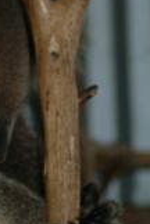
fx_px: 1625
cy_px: 111
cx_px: -74
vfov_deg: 7.9
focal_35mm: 260
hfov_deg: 5.2
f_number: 4
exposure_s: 1/60
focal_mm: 56
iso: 100
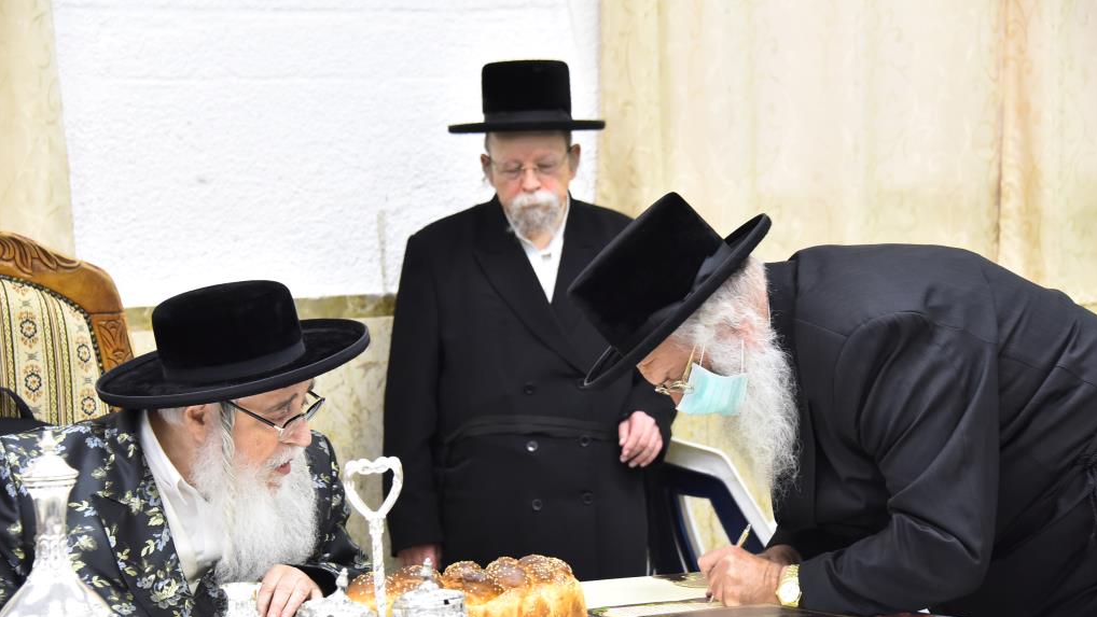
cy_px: 367
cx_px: 550
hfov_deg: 18.2
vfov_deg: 10.3
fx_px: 3433
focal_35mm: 118
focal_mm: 112
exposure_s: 1/80
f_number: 5.6
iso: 3200
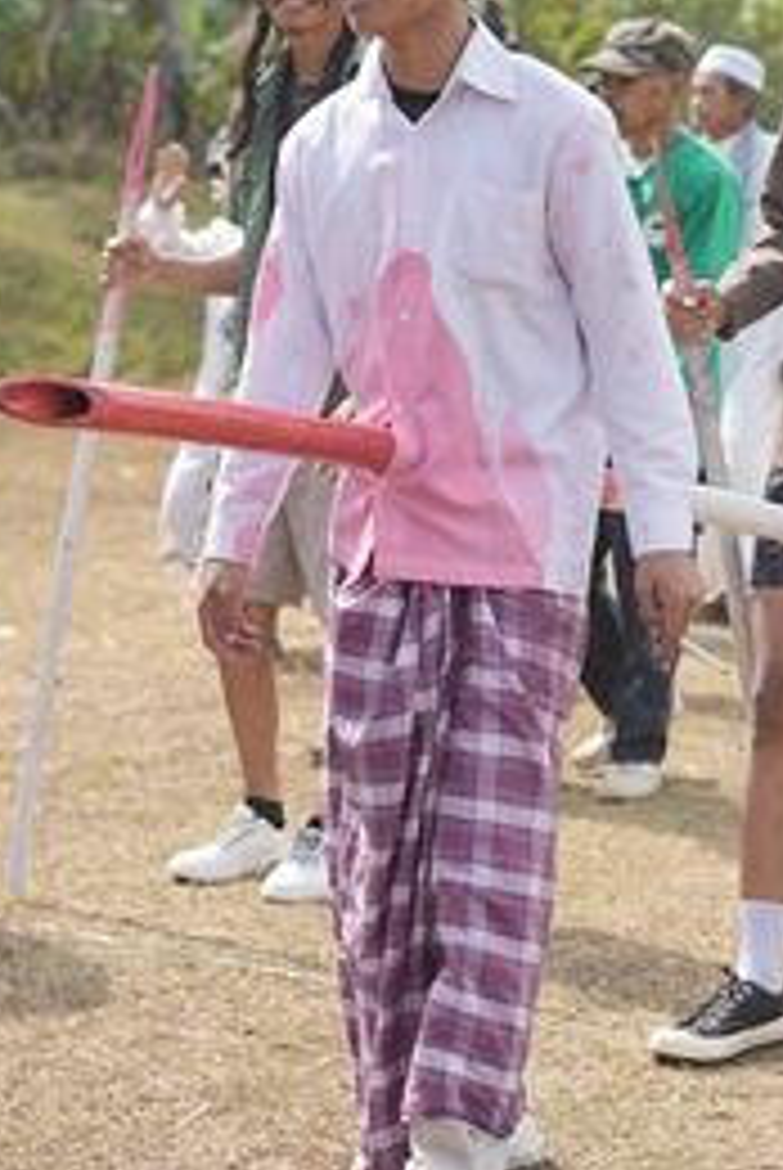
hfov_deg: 14.3
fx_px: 3123
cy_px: 652
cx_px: 392
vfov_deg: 21.2
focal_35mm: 96
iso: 100
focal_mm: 50
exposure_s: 1/800
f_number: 2.8
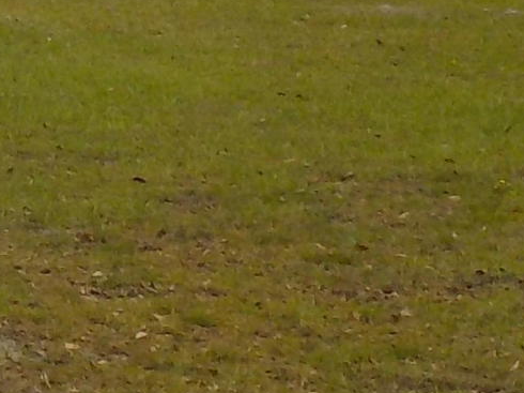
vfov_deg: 5.1
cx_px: -629
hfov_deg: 6.6
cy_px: -275
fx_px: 4357
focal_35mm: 288
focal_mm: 6.4
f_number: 4.2
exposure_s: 1/640
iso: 125
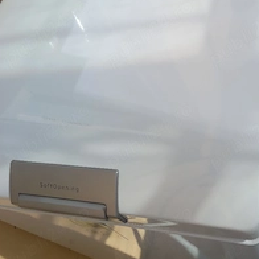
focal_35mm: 45
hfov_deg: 37.1
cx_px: 176
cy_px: 49
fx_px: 381
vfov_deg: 36.2
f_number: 2
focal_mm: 4.6
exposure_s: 1/769
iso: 25
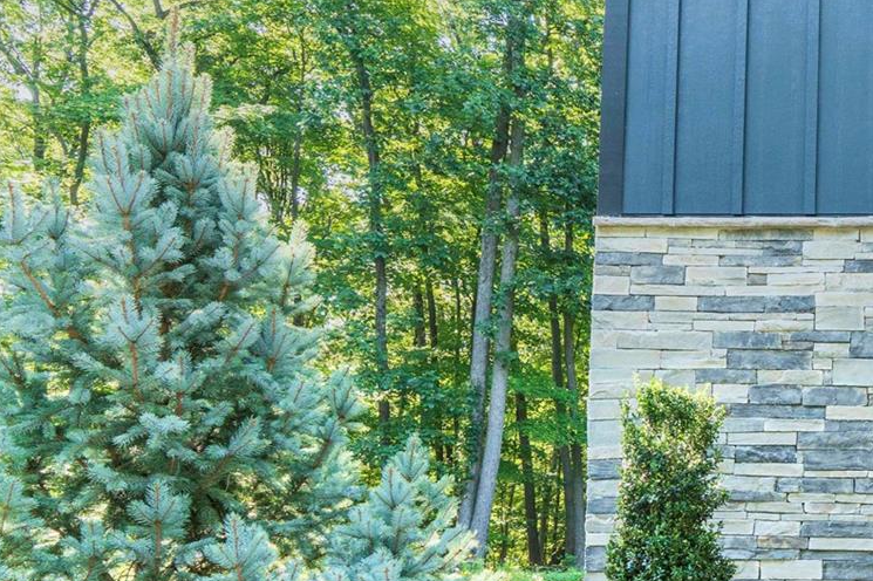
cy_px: 439
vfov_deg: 30.0
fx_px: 1066
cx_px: 1138
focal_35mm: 44
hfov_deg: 32.9
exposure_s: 1/30
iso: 400
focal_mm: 16
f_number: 9
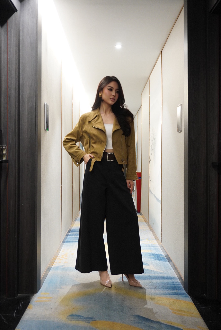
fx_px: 331
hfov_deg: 36.9
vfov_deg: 53.1
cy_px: 165
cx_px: 110
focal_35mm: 36
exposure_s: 1/13
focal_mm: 24
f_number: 4.5
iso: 1250
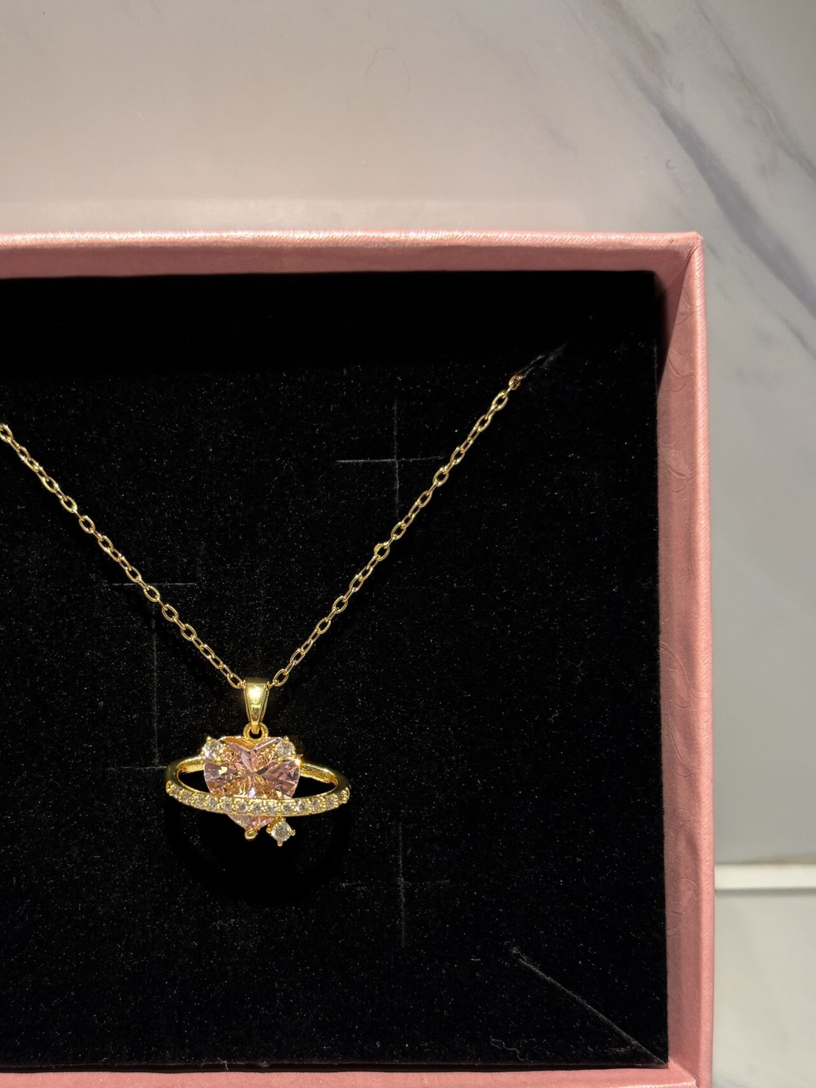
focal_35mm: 39
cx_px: 275
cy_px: 690
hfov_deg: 36.5
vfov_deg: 47.4
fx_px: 1226
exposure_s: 1/55
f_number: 1.6
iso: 80
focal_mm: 5.96
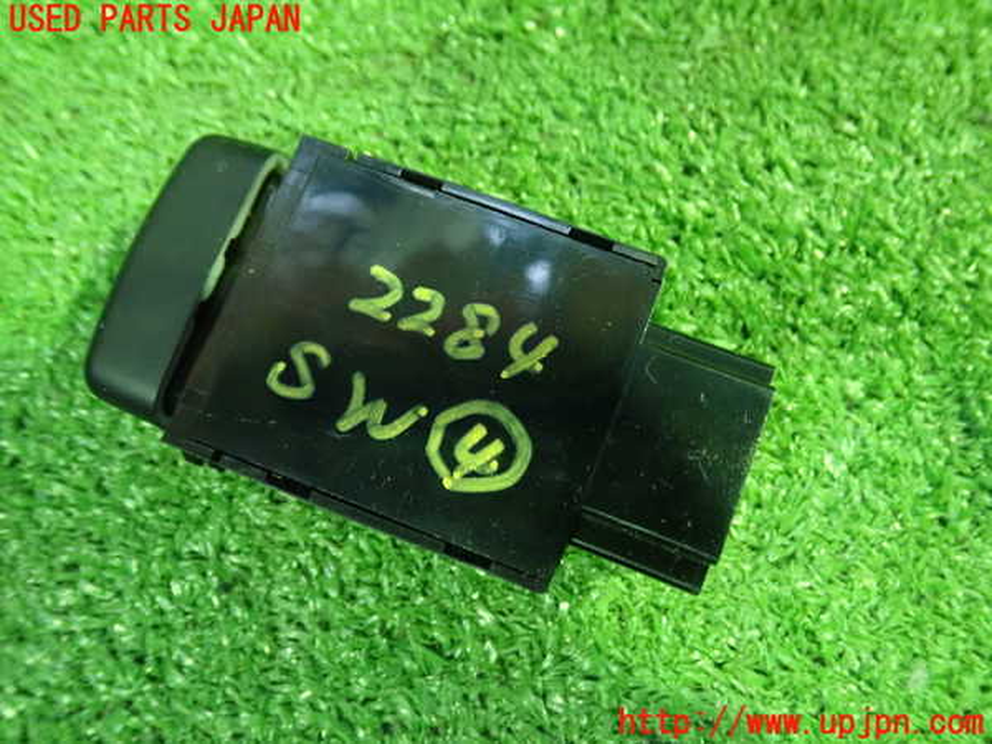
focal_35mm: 30
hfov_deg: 60.0
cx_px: 496
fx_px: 860
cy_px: 372
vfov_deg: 46.8
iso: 1250
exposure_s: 1/30
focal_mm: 5.5
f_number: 2.3
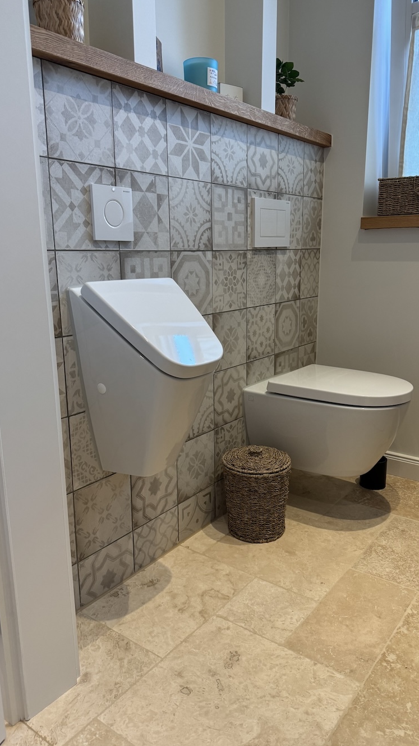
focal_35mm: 27
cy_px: 374
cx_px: 223
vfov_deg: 69.9
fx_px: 533
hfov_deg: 42.9
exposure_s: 1/100
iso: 160
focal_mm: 6.76
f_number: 1.78
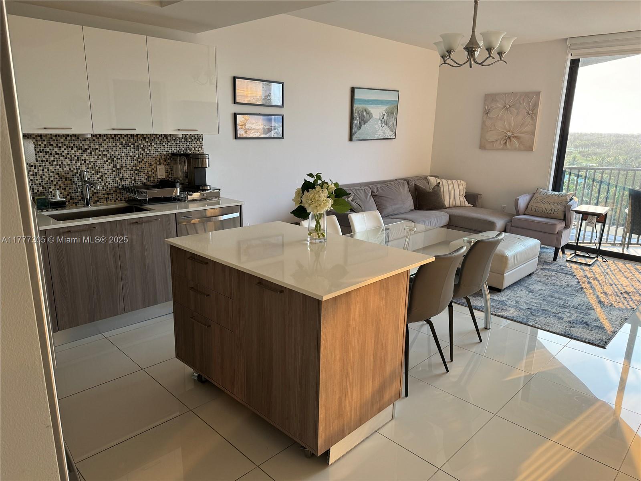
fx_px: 444
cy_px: 240
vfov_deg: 56.8
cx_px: 320
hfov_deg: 71.6
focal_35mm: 24
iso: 125
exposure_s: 1/121
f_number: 1.78
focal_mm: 6.86
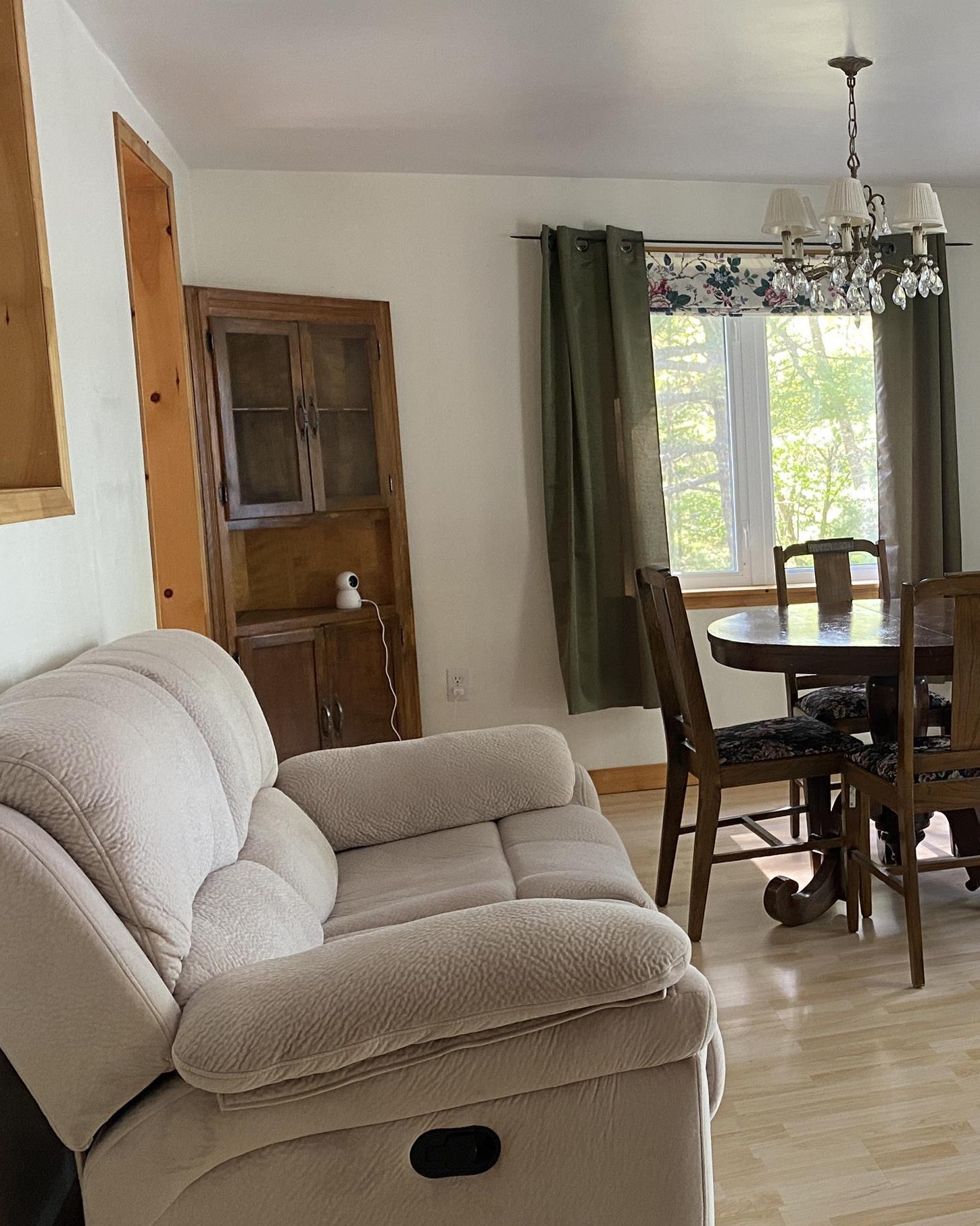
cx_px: 960
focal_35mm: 43
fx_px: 1559
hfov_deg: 32.4
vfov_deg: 42.9
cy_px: 638
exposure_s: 1/89
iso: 125
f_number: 1.8
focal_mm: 4.25
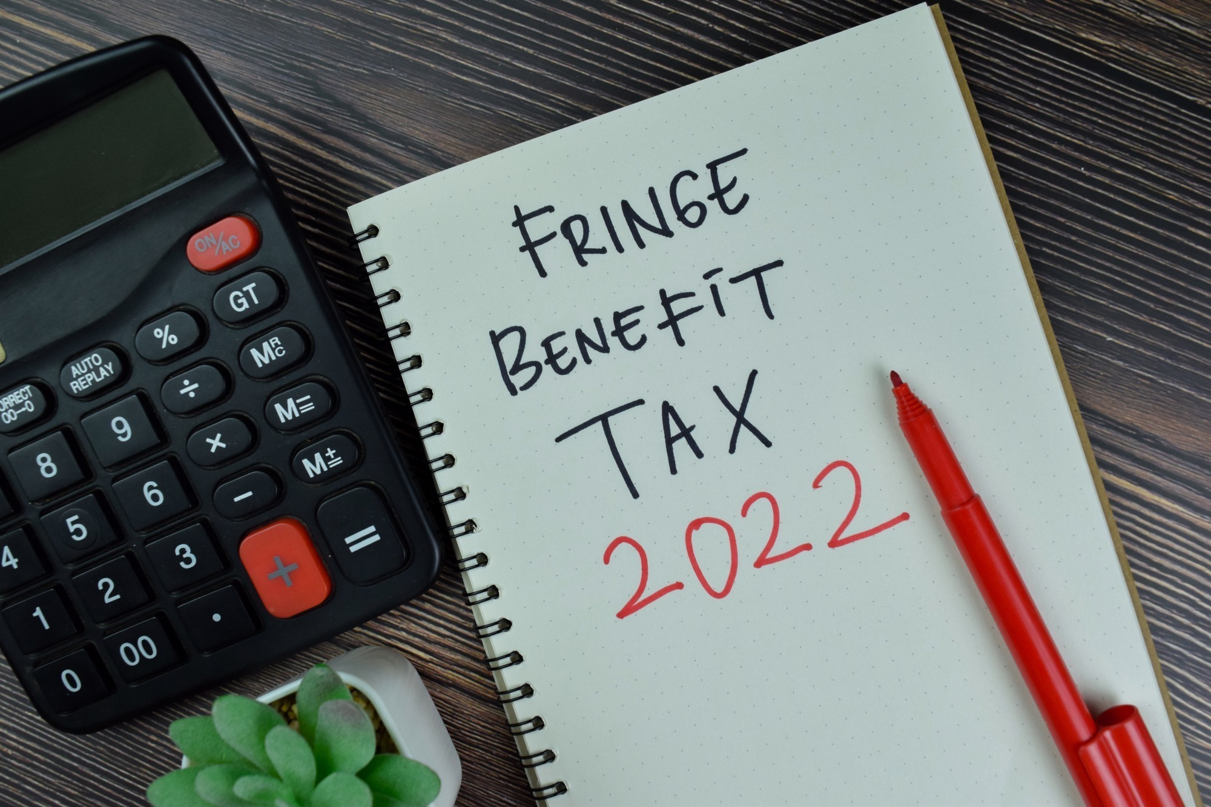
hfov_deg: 57.2
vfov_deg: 40.0
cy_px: 404
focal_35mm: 33
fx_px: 1110
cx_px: 606
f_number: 9
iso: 800
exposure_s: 1/80
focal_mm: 22
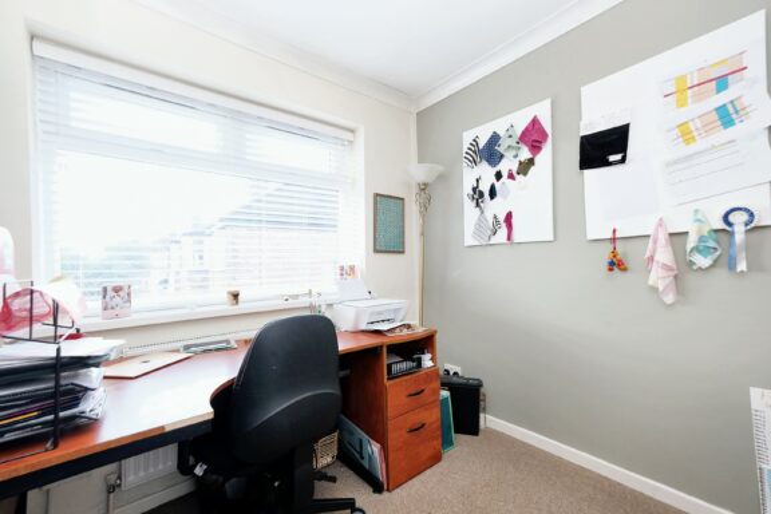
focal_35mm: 15
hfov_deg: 100.4
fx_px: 321
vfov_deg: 77.3
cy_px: 257
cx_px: 386
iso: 800
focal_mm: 10
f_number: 4
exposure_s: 1/52
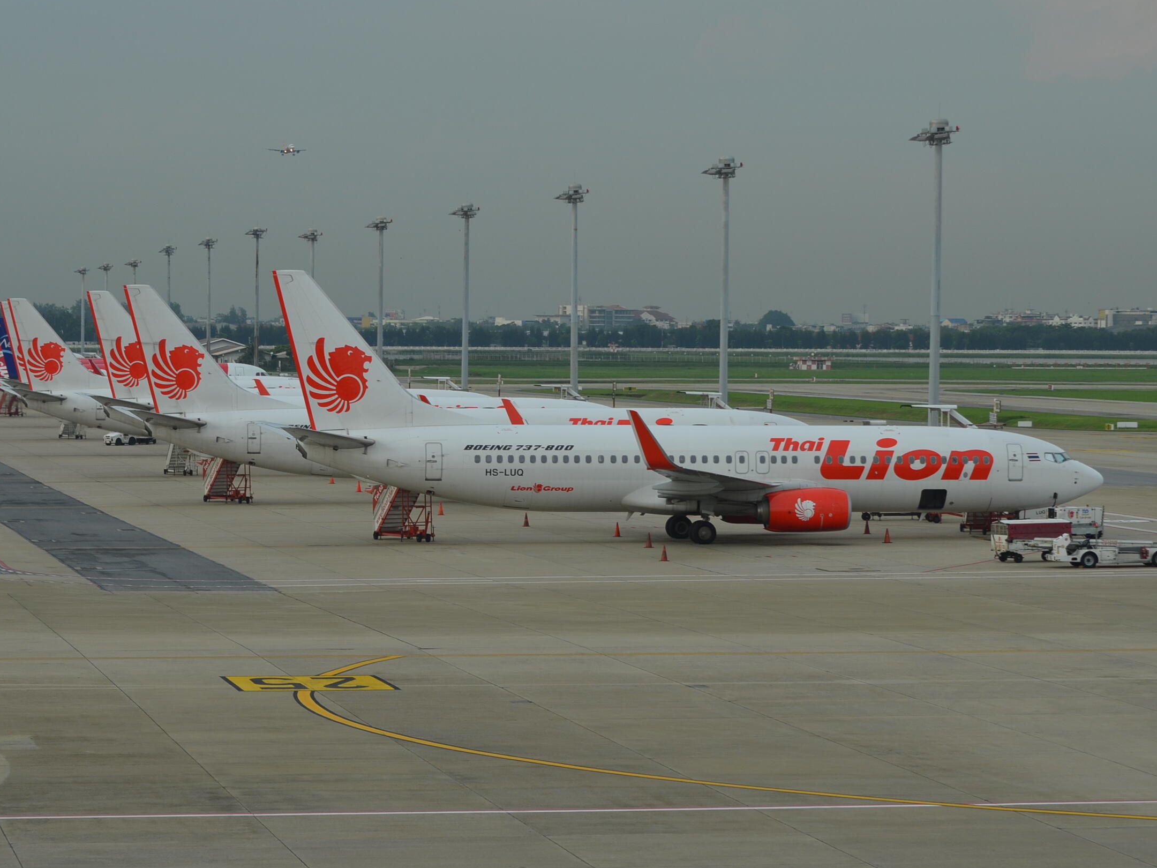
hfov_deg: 14.1
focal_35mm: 140
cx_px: 544
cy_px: 435
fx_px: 4664
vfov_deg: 10.6
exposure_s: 1/125
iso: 220
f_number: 5.6
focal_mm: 85
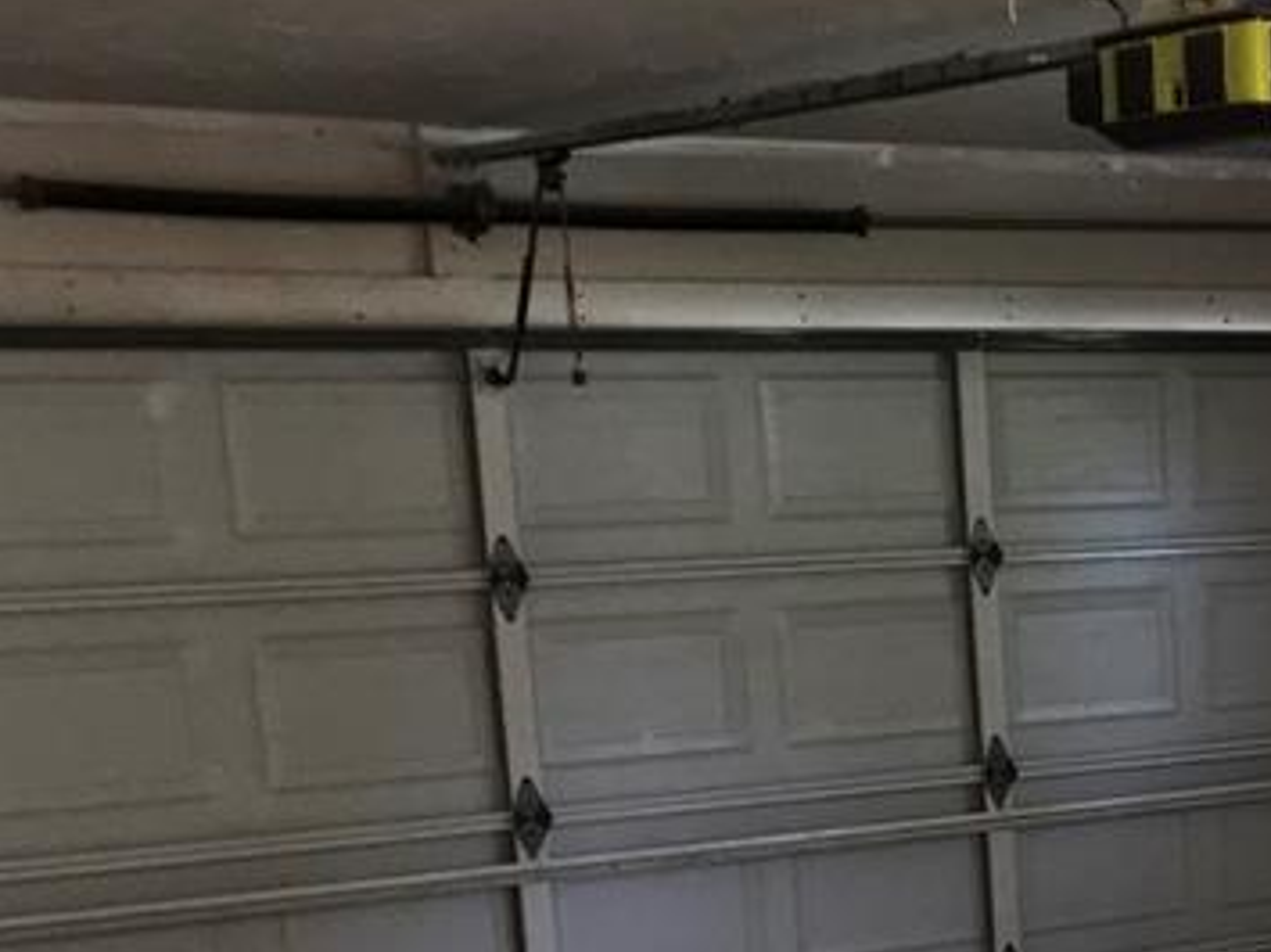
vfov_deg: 17.4
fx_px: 2972
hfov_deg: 21.5
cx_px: 1716
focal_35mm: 81
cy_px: 1128
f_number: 1.8
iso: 50
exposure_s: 1/30
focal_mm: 3.99
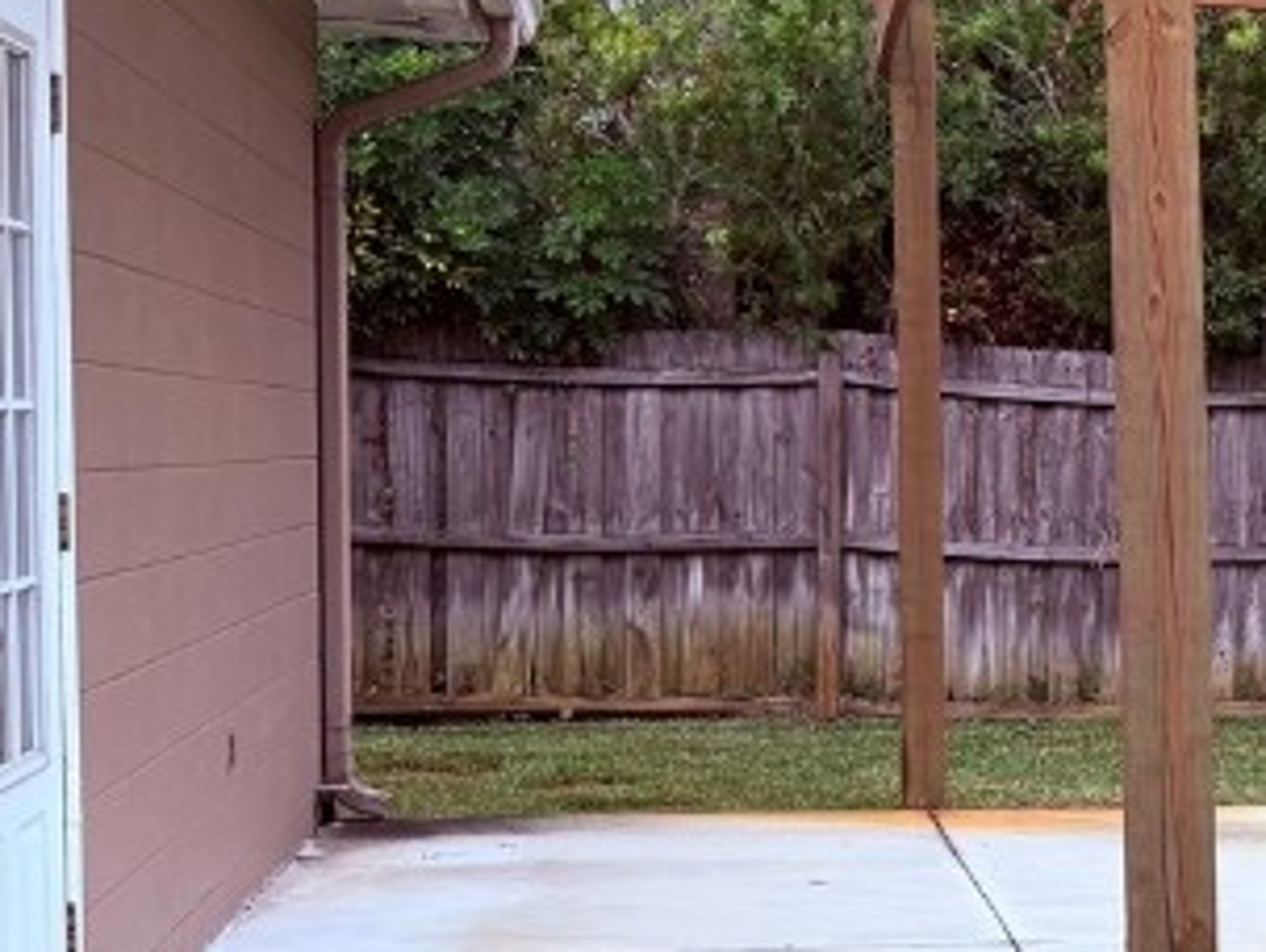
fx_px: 2966
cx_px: 1705
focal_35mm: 81
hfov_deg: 21.5
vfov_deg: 18.2
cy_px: 676
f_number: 1.78
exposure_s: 1/1075
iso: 100
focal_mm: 6.76
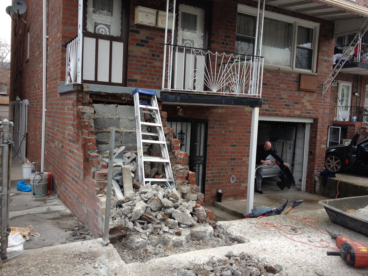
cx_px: 184
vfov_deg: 40.7
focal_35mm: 35
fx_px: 372
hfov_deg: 52.6
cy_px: 138
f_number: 2.4
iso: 64
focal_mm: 4.28
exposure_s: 1/394
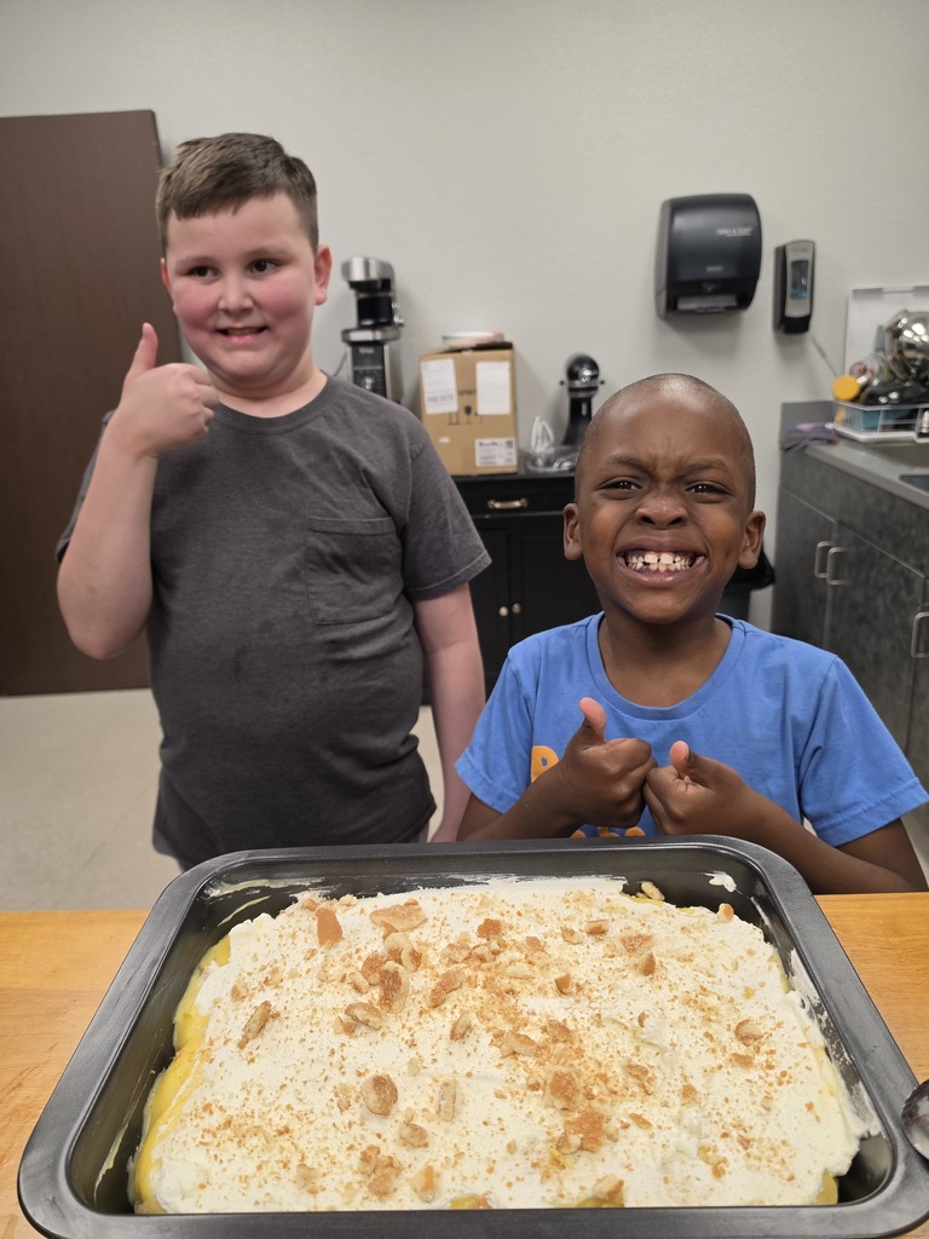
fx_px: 823
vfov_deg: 73.9
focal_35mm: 23
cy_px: 620
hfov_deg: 58.9
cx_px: 464
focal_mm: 6.5
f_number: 1.4
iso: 125
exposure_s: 1/180
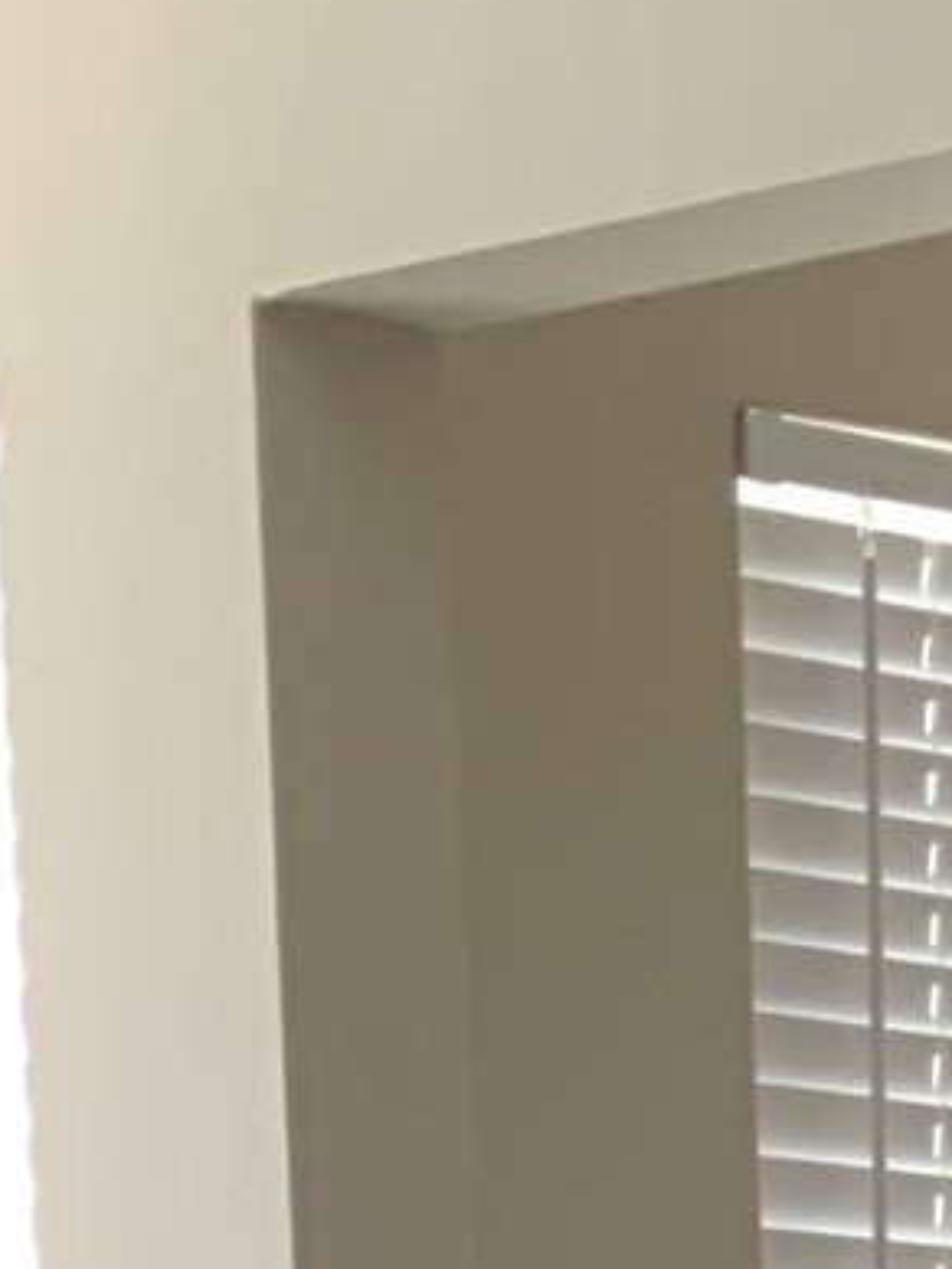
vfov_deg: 9.7
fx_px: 6307
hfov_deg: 8.0
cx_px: 2215
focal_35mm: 172
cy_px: 3352
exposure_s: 1/60
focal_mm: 3
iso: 80
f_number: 1.8
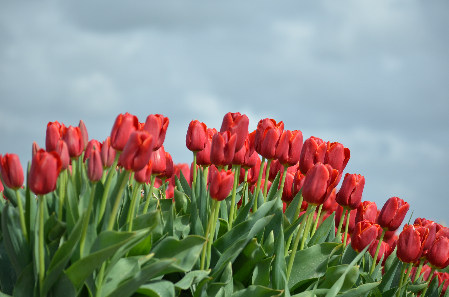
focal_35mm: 129
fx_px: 1606
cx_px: 224
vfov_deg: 10.6
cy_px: 148
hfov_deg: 15.9
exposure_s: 1/1600
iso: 200
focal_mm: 86
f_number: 5.6
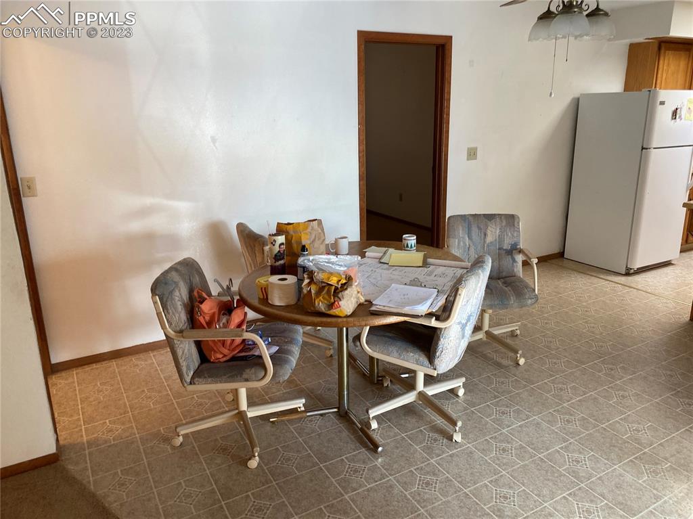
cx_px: 346
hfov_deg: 67.3
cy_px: 260
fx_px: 520
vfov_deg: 53.0
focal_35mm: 26
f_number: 1.8
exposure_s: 1/60
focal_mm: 4.25
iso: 80
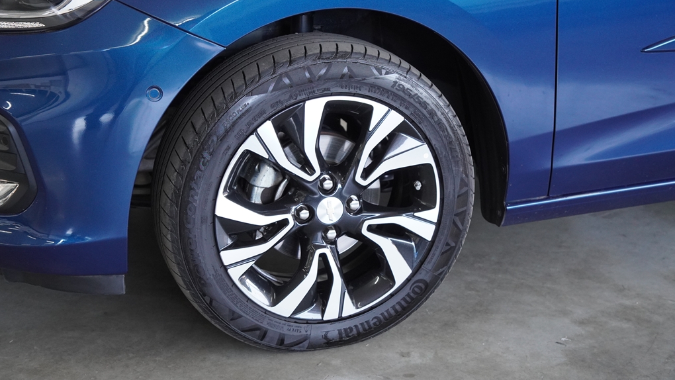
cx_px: 337
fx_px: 1101
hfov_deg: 34.1
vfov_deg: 19.6
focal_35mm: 62
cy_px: 179
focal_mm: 39
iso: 1600
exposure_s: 1/160
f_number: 3.5
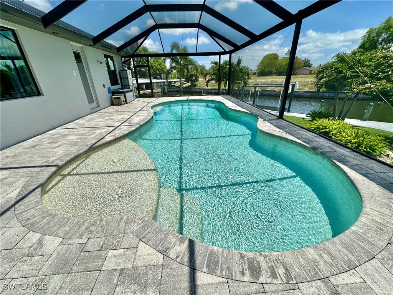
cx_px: 196
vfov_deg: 85.7
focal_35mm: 14
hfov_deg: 102.1
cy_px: 148
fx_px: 159
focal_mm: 2.22
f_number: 2.2
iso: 40
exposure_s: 1/2092
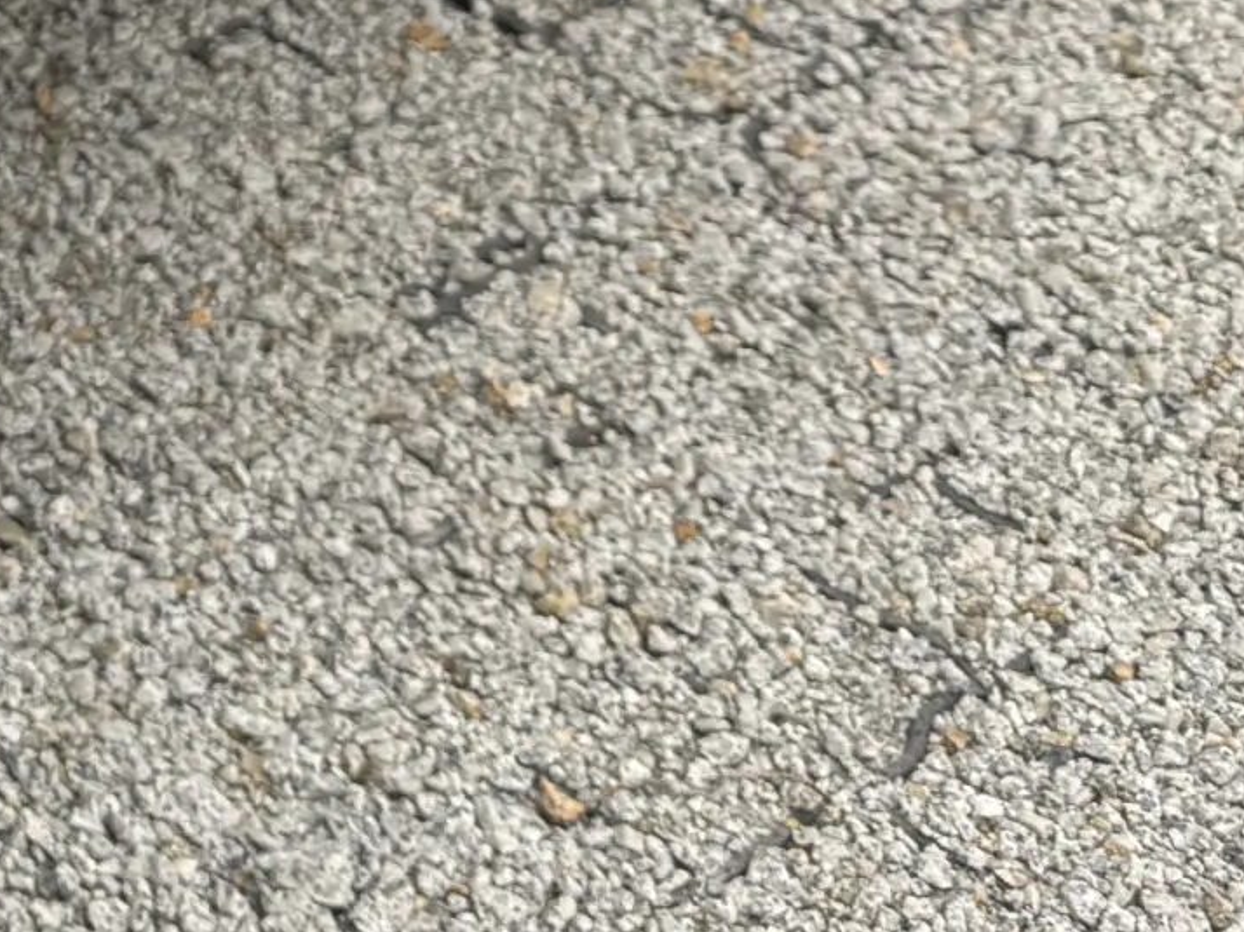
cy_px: -739
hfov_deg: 15.4
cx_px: -1017
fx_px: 3916
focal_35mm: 109
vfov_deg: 12.4
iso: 80
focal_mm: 6.76
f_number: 1.78
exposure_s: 1/671
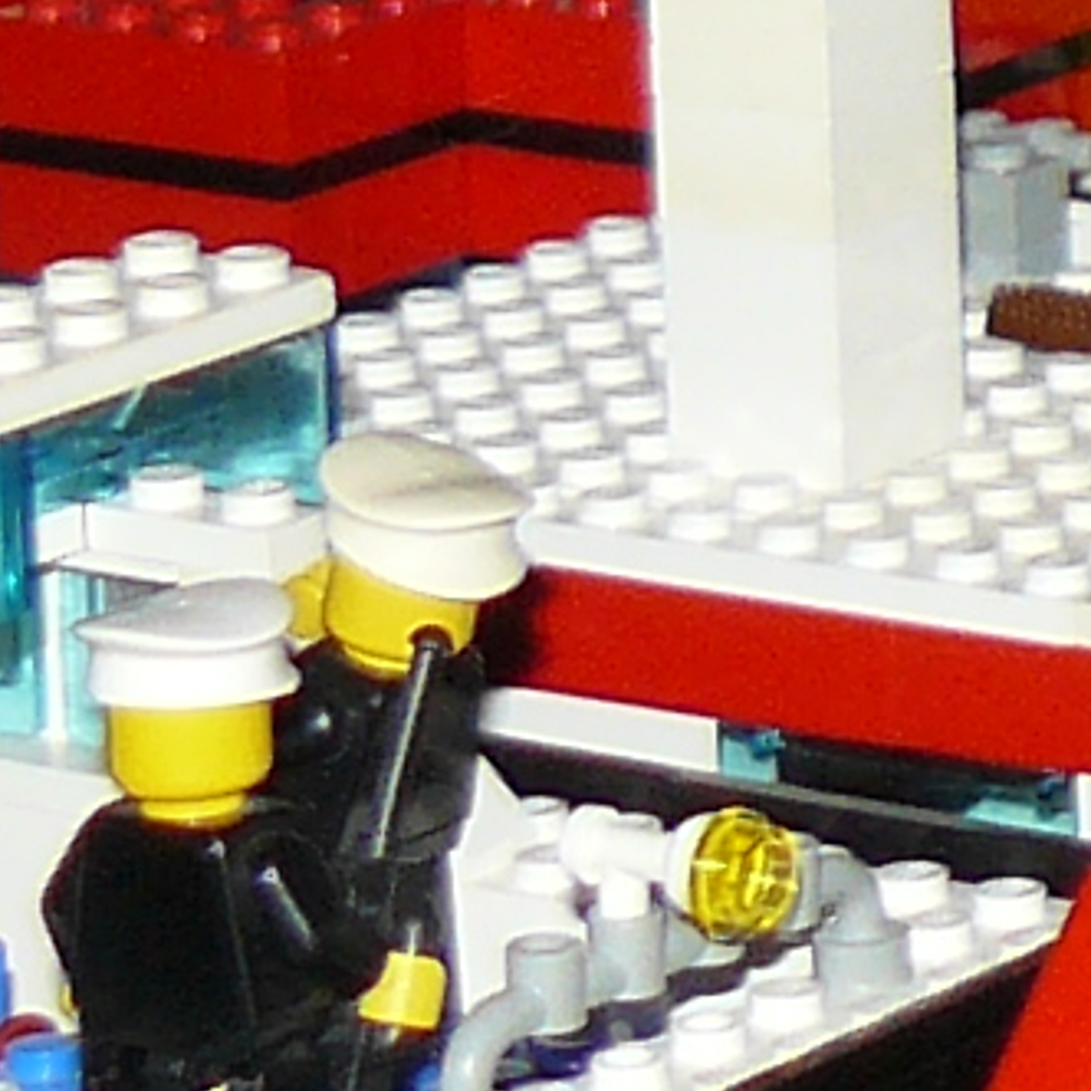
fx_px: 10483
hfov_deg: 5.3
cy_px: -1232
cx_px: 4187
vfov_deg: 5.8
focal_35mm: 294
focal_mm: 6
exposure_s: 1/30
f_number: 2.8
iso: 100
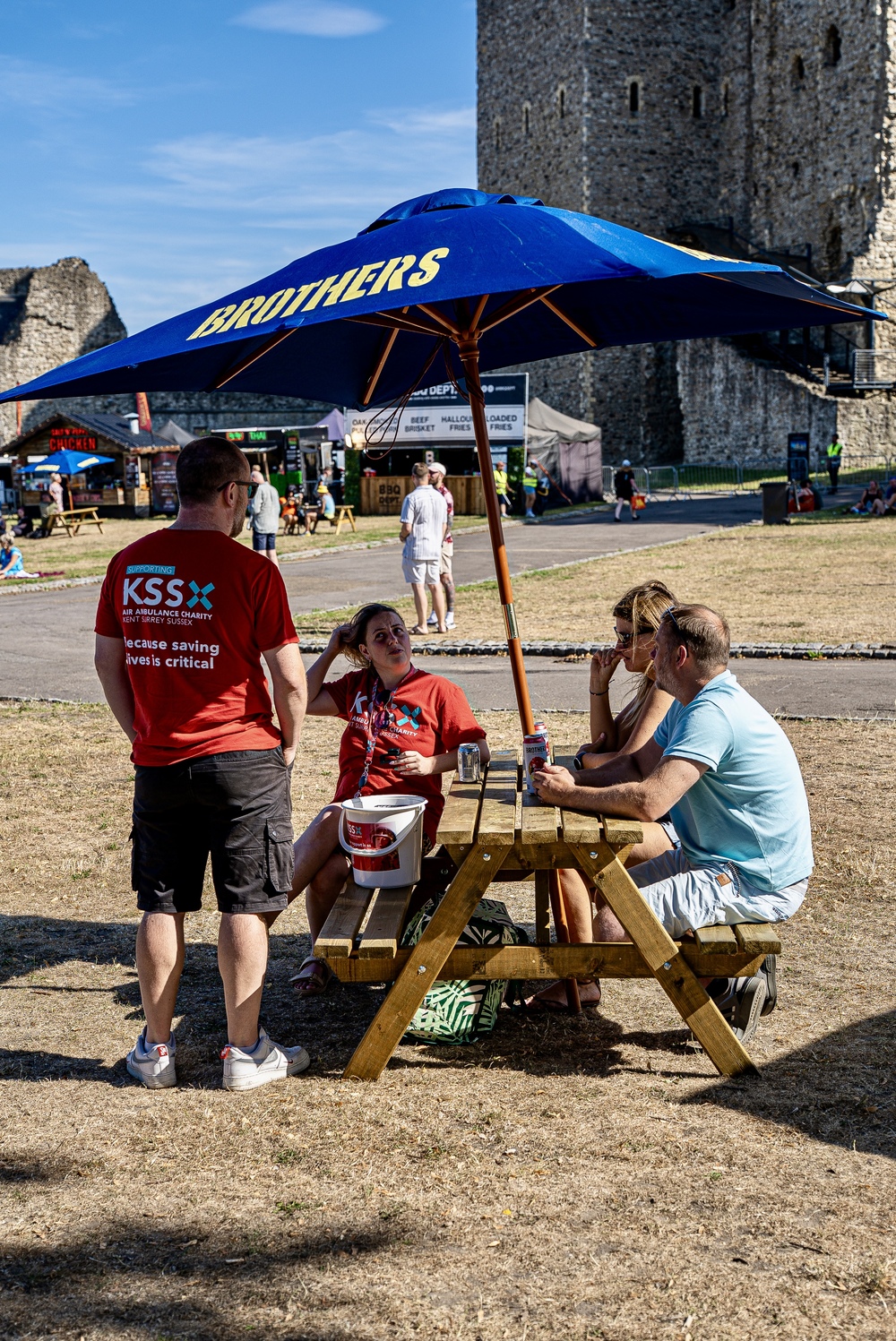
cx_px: 448
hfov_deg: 28.7
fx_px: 1752
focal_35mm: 47
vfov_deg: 41.9
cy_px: 670
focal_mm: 47
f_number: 4.5
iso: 80
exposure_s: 1/640
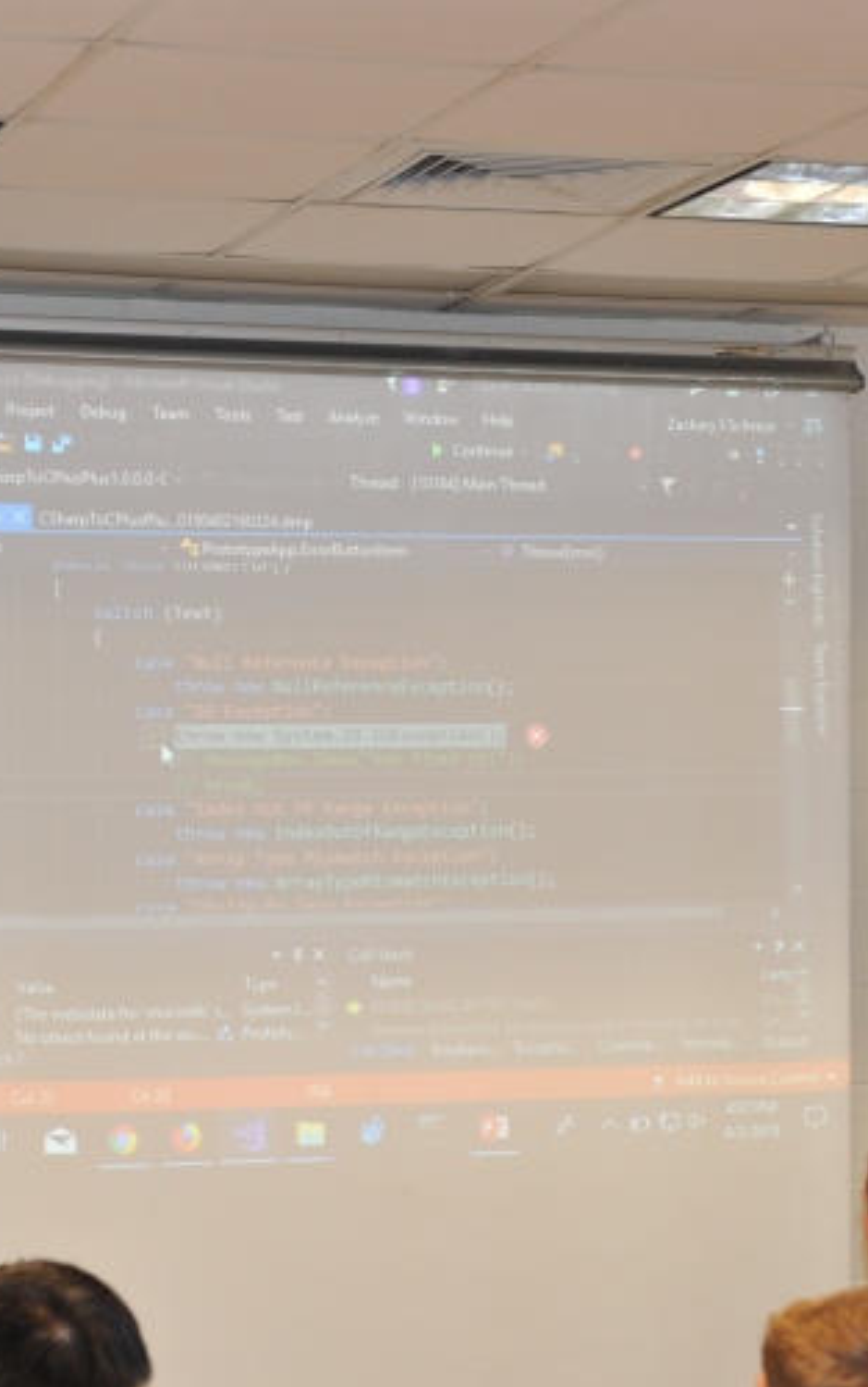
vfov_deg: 18.5
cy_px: 920
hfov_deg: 11.7
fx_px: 4234
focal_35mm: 112
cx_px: 369
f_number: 5
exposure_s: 1/60
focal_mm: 55
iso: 1000
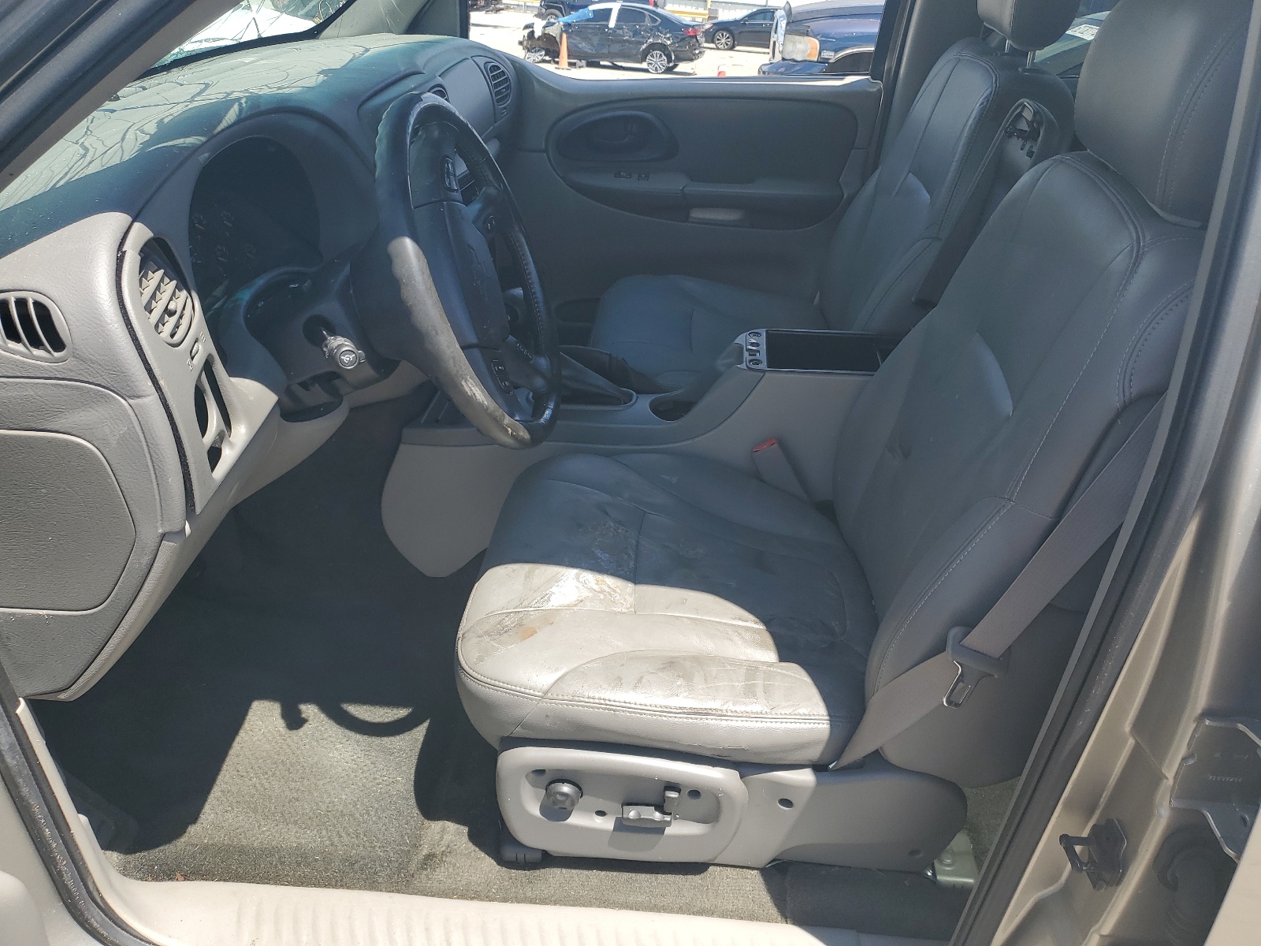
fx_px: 947
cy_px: 473
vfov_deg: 53.1
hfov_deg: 67.3
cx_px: 630
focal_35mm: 26
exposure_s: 1/1000
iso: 50
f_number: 1.5
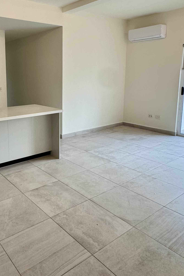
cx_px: 39
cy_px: 107
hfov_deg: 43.1
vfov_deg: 63.0
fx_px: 222
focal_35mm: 29
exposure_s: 1/120
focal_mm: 2.22
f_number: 2.2
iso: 200
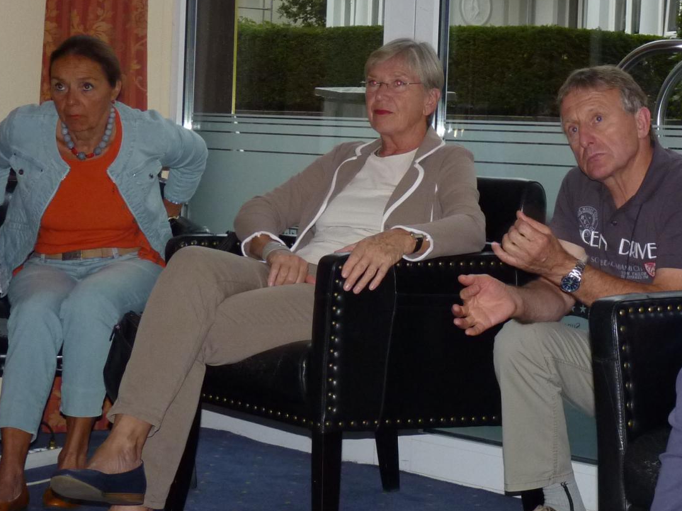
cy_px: 182
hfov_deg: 22.2
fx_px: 1714
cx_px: 555
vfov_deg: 16.9
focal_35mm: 87
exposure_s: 1/30
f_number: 3.2
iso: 200
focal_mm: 8.2
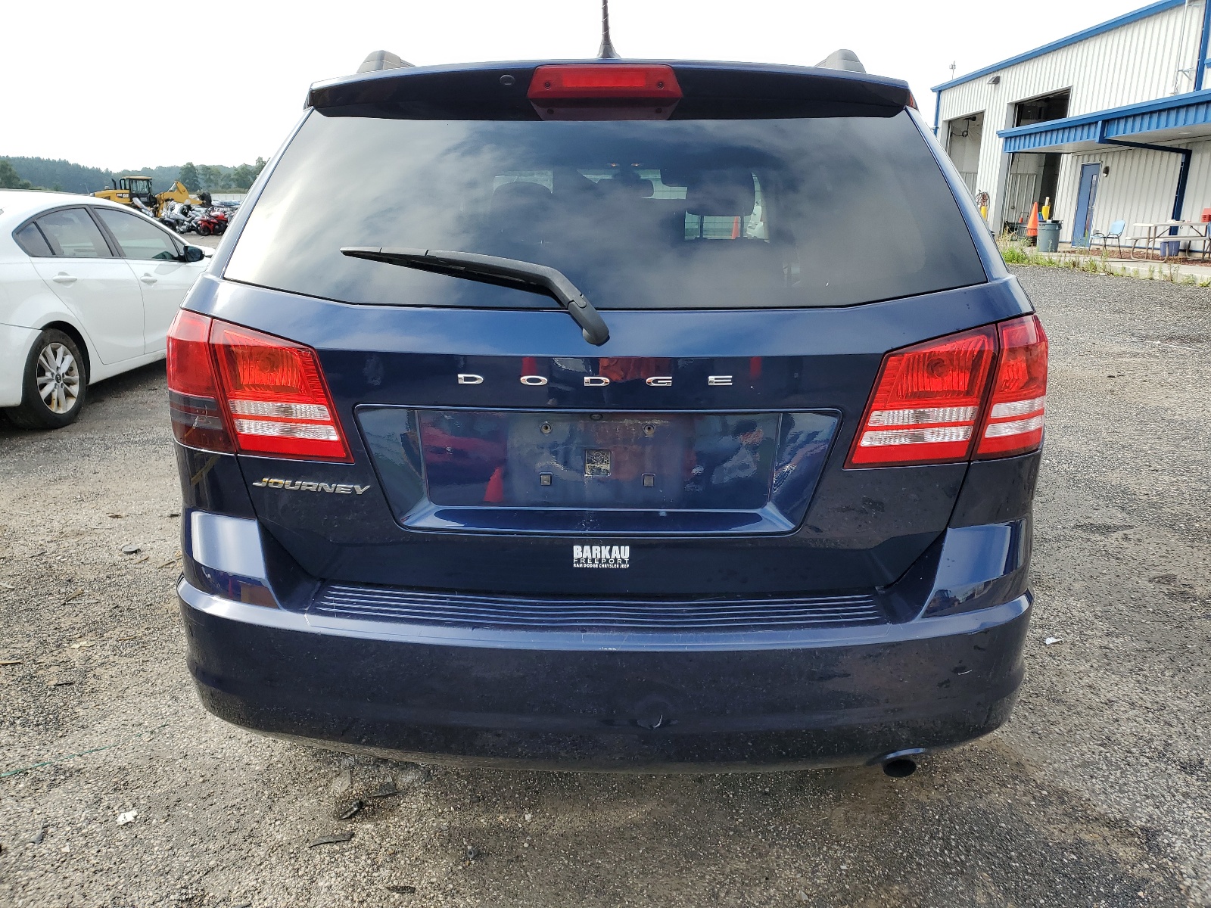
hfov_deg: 67.3
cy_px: 454
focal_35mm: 26
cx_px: 606
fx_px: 910
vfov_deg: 53.1
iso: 50
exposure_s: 1/1000
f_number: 1.5
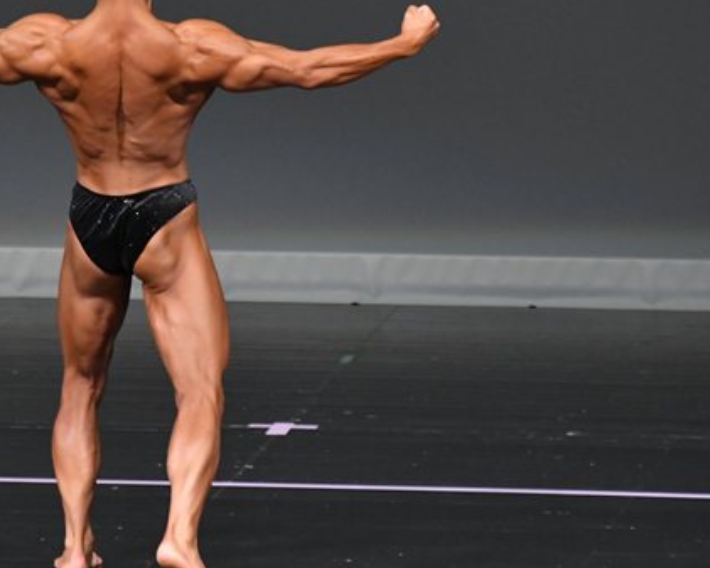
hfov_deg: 3.0
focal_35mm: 648
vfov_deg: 2.4
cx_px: 164
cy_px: 211
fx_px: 13620
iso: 4000
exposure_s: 1/400
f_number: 5.6
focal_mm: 250
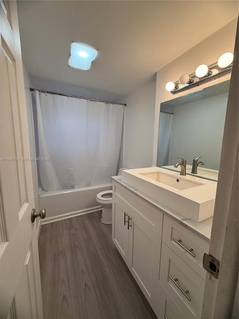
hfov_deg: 85.7
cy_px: 160
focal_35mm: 14
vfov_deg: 102.1
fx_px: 129
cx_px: 120
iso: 160
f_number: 2.2
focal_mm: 2.22
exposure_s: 1/120
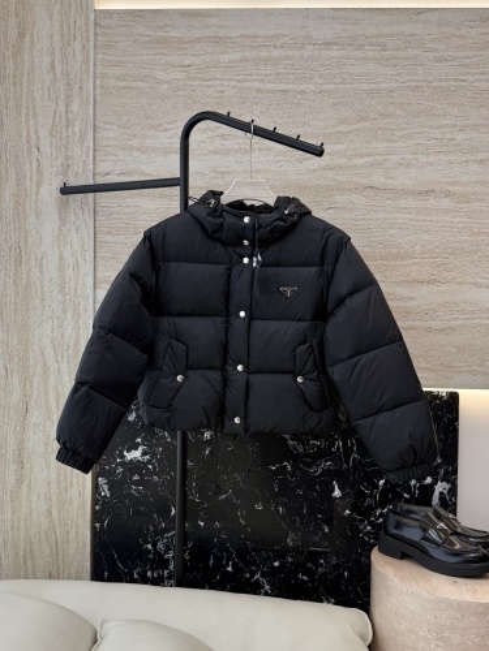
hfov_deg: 56.8
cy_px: 326
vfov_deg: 71.6
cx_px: 244
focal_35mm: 24
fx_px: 452
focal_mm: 6.76
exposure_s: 1/196
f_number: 1.78
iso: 64
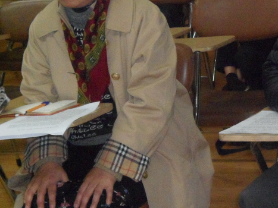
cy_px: 45
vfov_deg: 10.9
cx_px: 296
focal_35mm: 135
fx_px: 1084
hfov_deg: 14.3
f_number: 5.6
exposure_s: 1/60
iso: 640
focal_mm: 11.2
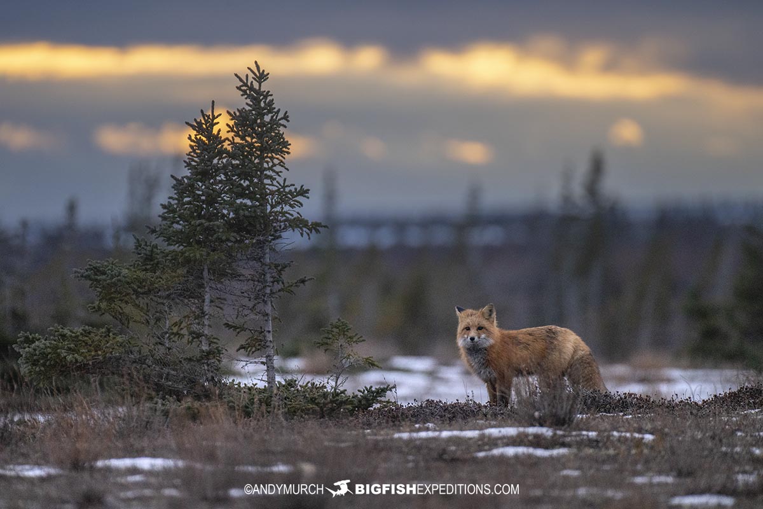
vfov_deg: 2.3
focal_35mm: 600
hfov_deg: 3.4
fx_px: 12716
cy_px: 254
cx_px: 382
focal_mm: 600
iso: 1400
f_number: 6.3
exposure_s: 1/1000
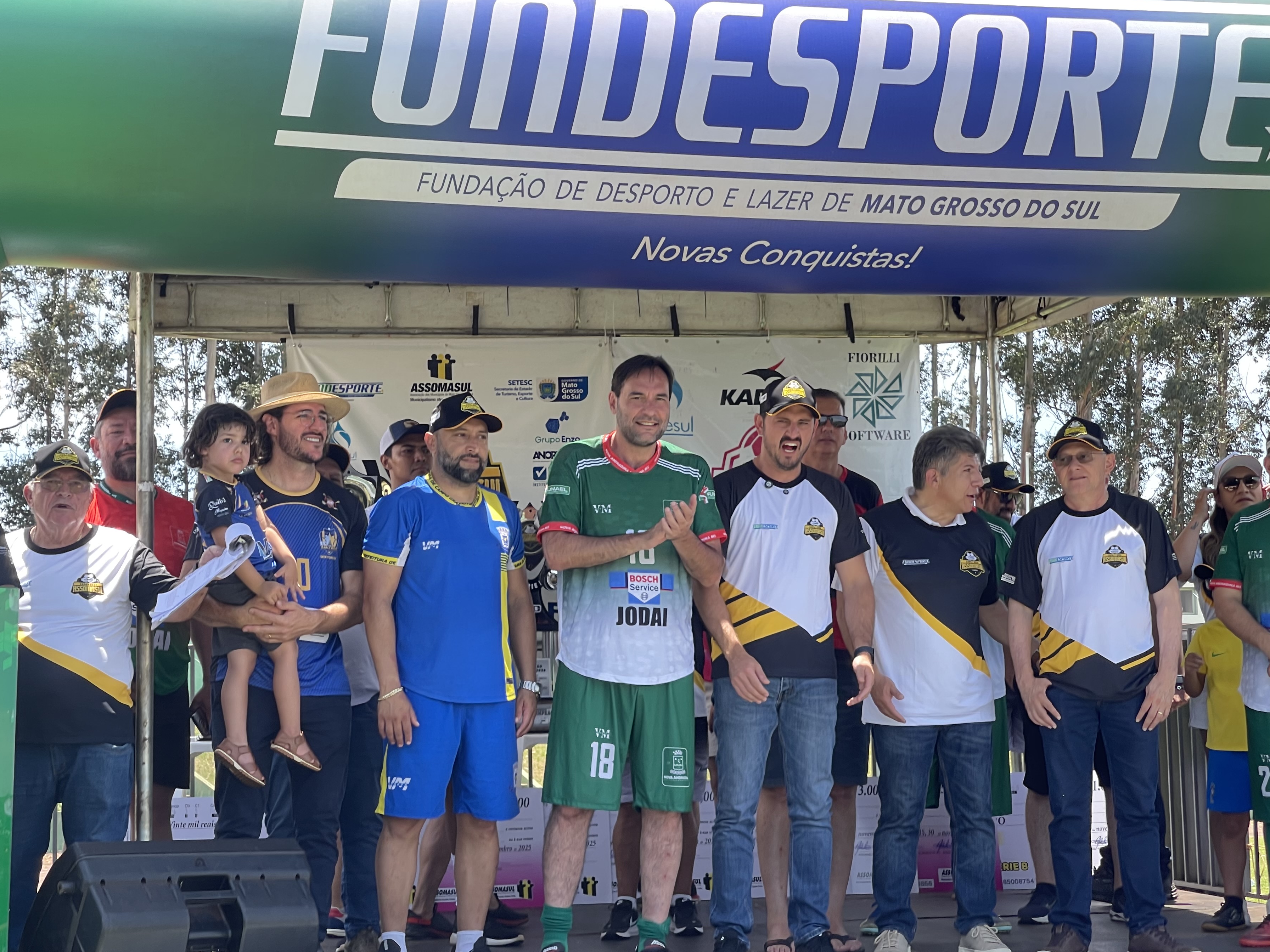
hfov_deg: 27.0
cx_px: 593
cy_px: 529
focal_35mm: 72
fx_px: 2642
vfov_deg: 20.4
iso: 25
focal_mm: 7.5
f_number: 2.2
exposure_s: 1/121
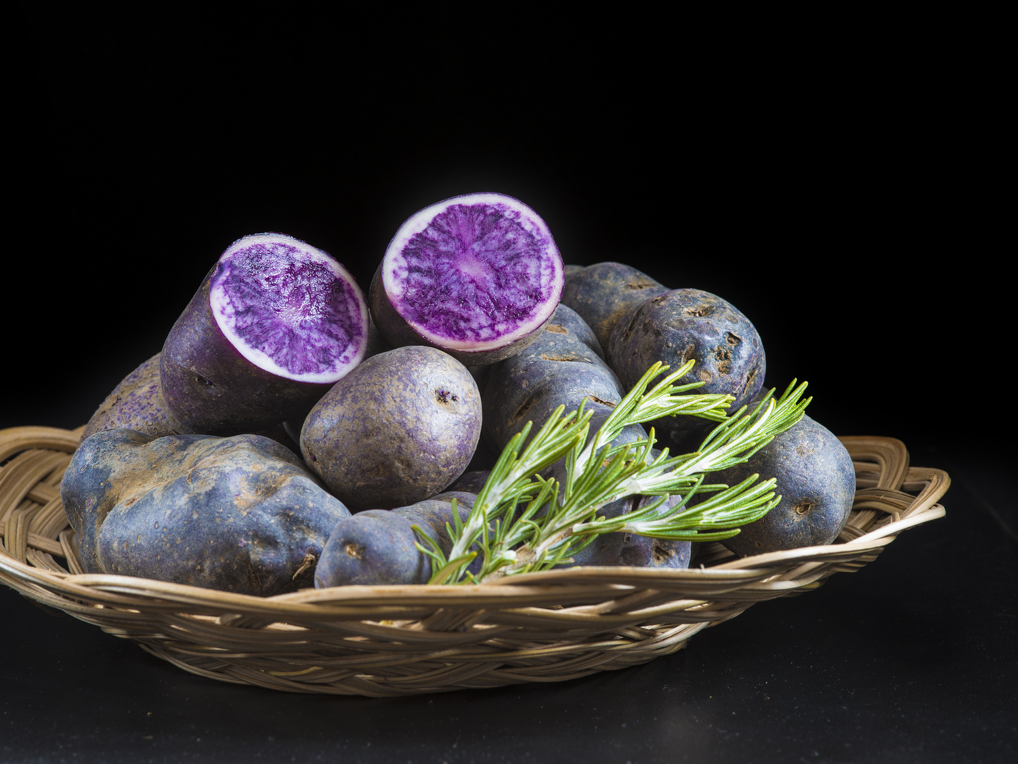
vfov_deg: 13.0
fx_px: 3352
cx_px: 449
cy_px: 383
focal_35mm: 114
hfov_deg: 17.3
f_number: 14
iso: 100
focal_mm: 105
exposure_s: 6
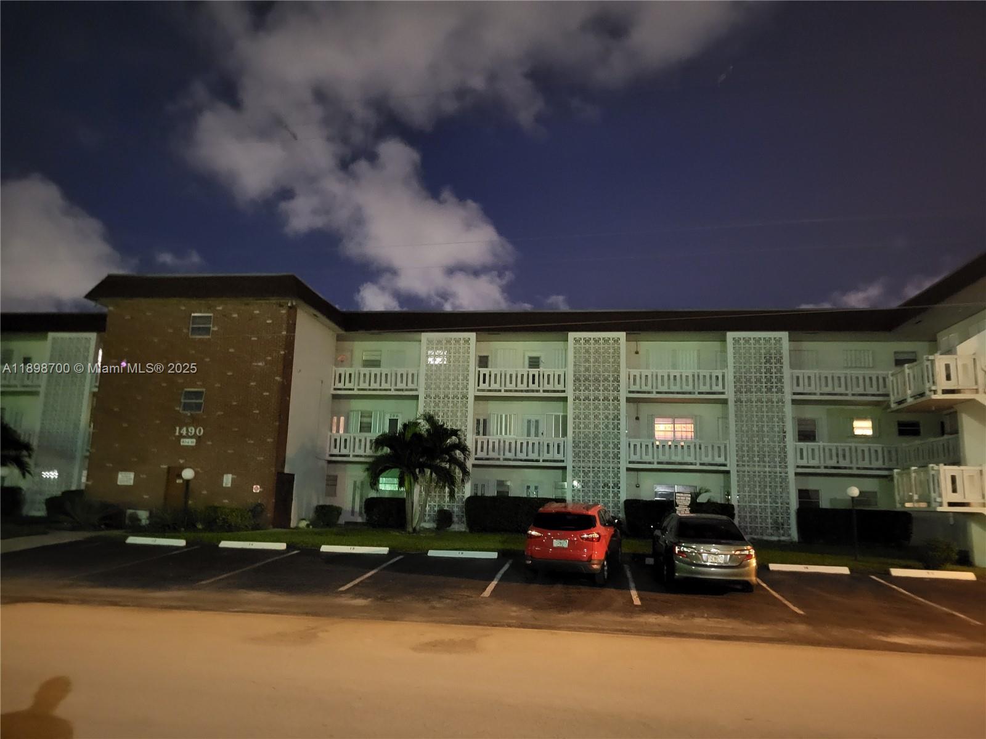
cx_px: 493
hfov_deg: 67.3
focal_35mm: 26
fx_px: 741
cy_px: 370
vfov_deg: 53.1
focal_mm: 5.4
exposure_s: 1/8
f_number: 1.8
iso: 1250
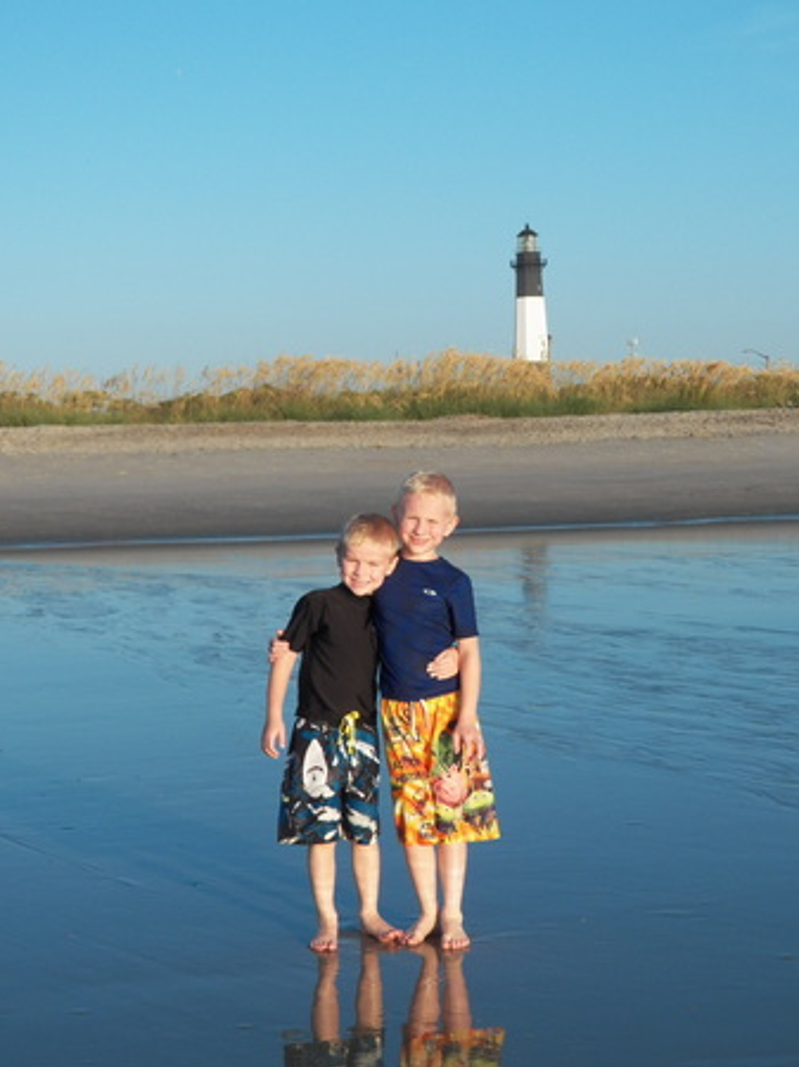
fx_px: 2434
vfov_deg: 24.7
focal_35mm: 79
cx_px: 415
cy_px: 512
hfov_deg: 18.6
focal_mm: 13.2
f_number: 4
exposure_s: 1/640
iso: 125
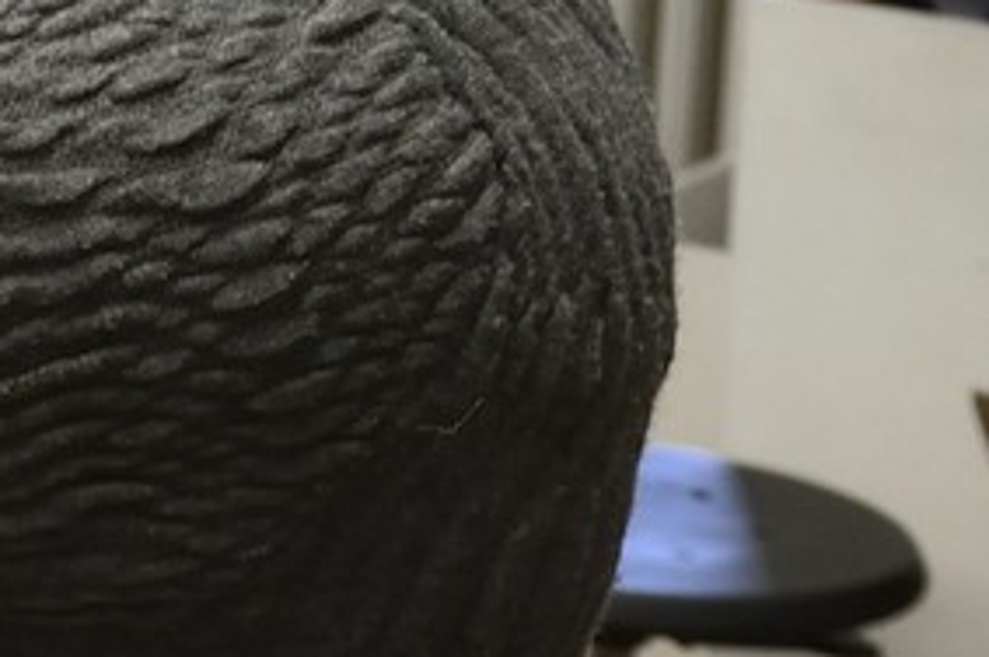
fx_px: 5433
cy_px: -308
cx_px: -1775
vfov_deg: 6.8
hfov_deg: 8.9
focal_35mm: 198
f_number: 6.3
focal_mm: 35
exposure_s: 1/60
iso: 1000
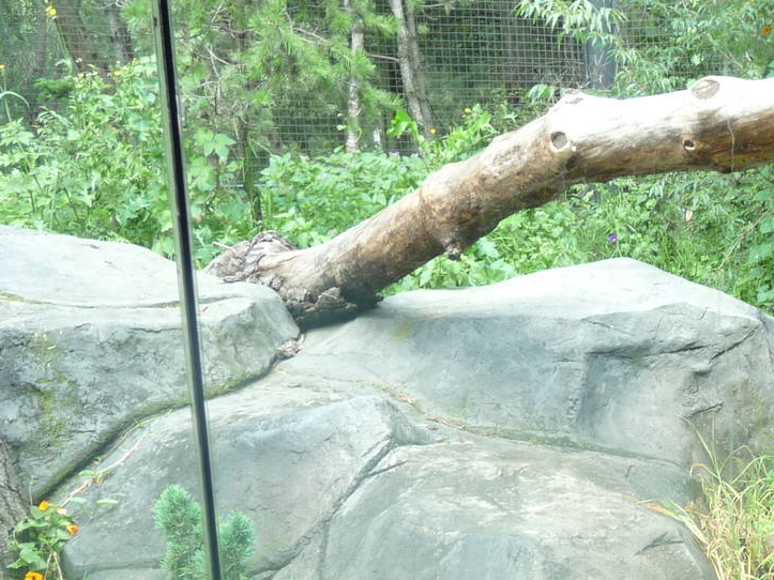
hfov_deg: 29.1
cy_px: 569
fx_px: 1386
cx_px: 785
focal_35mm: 62
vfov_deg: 22.8
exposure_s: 1/40
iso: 100
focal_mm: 4.7
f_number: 3.3
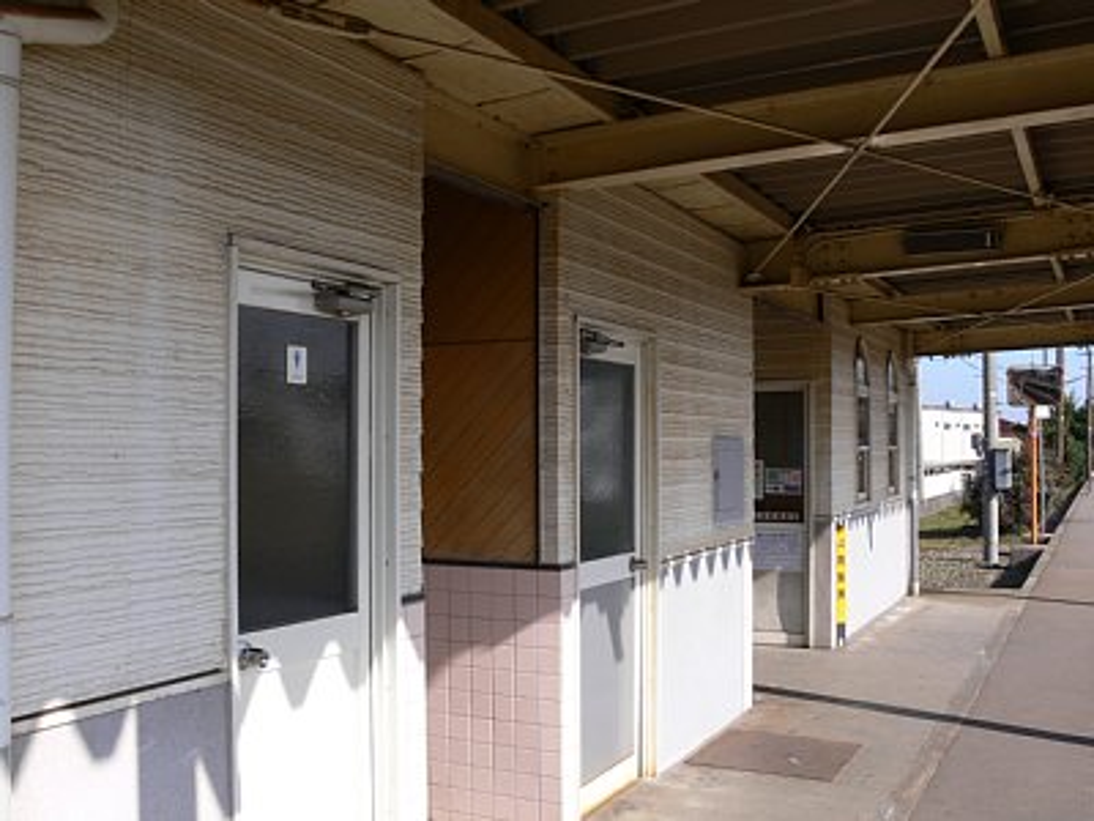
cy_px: 410
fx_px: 1106
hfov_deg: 52.6
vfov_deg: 40.7
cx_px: 547
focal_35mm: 35
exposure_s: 1/200
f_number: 5.6
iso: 80
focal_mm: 7.4
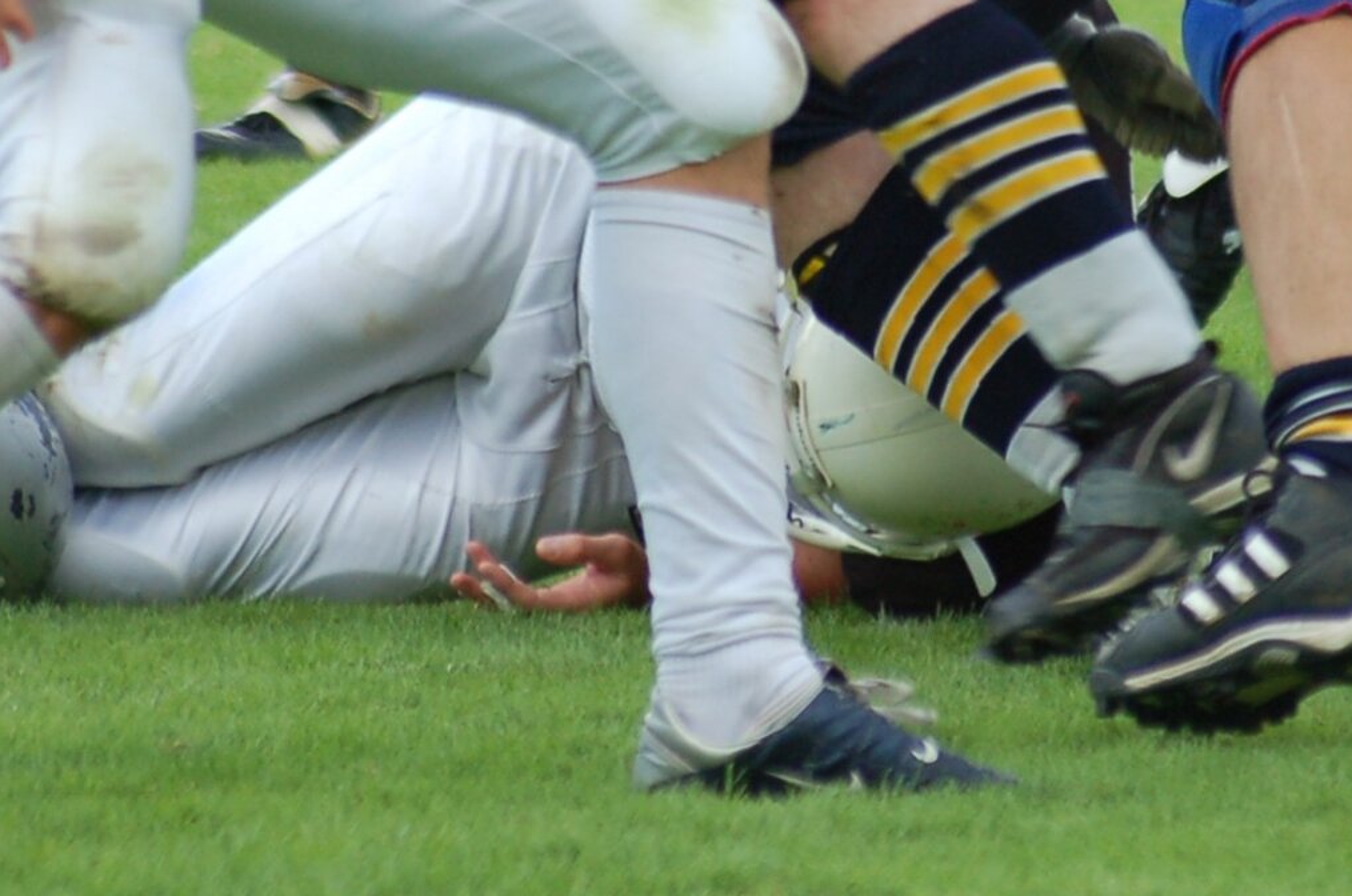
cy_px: 12
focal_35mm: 879
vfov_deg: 1.6
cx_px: 932
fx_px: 32949
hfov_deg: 2.4
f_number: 5.6
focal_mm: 270
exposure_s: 1/500
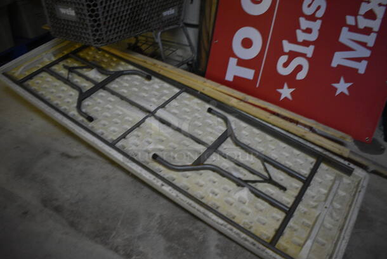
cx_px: 194
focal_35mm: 27
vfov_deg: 48.0
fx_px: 291
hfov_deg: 67.3
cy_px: 130
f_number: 3.5
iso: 2200
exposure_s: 1/125
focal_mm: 18
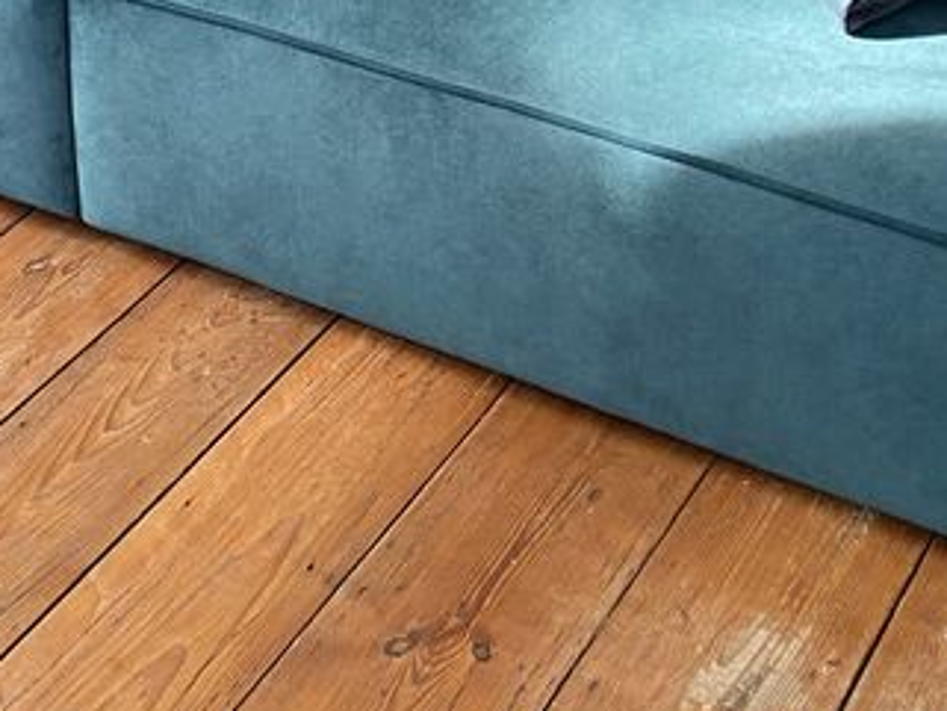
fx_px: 2217
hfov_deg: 24.1
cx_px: 469
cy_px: -266
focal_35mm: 81
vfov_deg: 16.9
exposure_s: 1/61
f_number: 1.8
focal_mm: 4.25
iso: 125
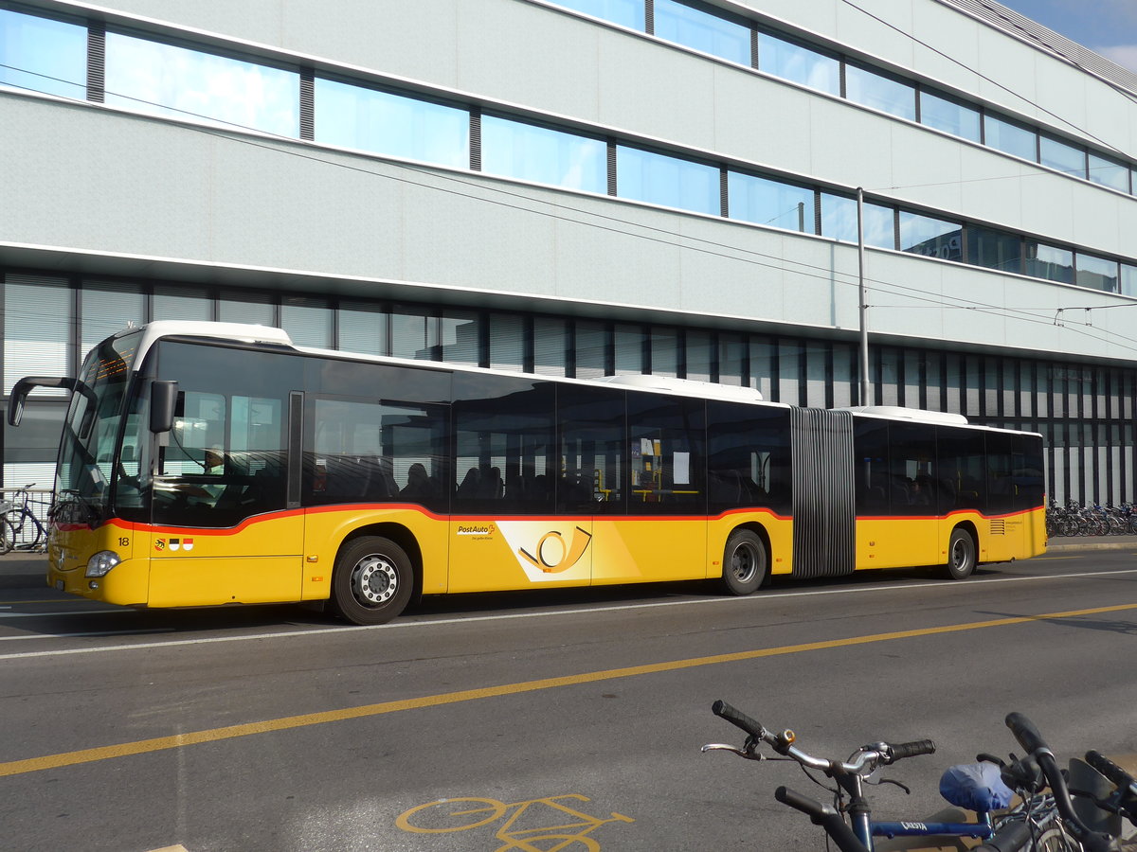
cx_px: 568
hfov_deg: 61.7
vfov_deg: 48.2
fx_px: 953
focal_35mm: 29
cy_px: 426
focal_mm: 6
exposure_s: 1/1600
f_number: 3.2
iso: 80
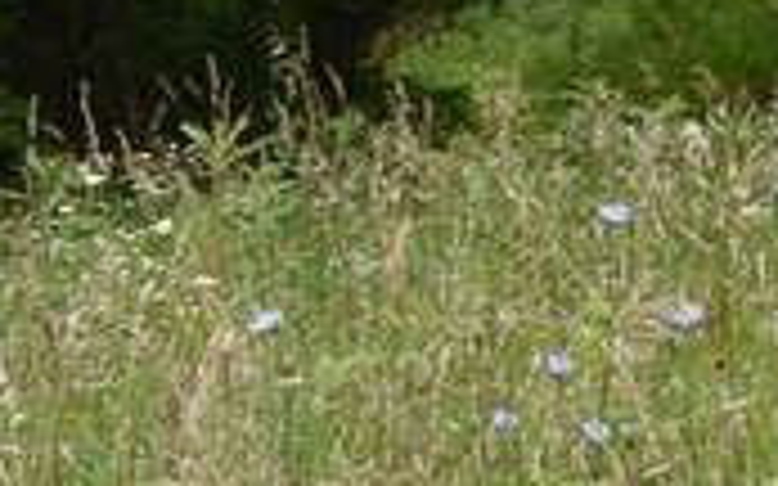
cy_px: -434
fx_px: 4303
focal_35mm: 203
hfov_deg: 7.8
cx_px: 2869
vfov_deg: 6.3
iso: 100
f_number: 7.1
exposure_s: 1/250
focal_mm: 18
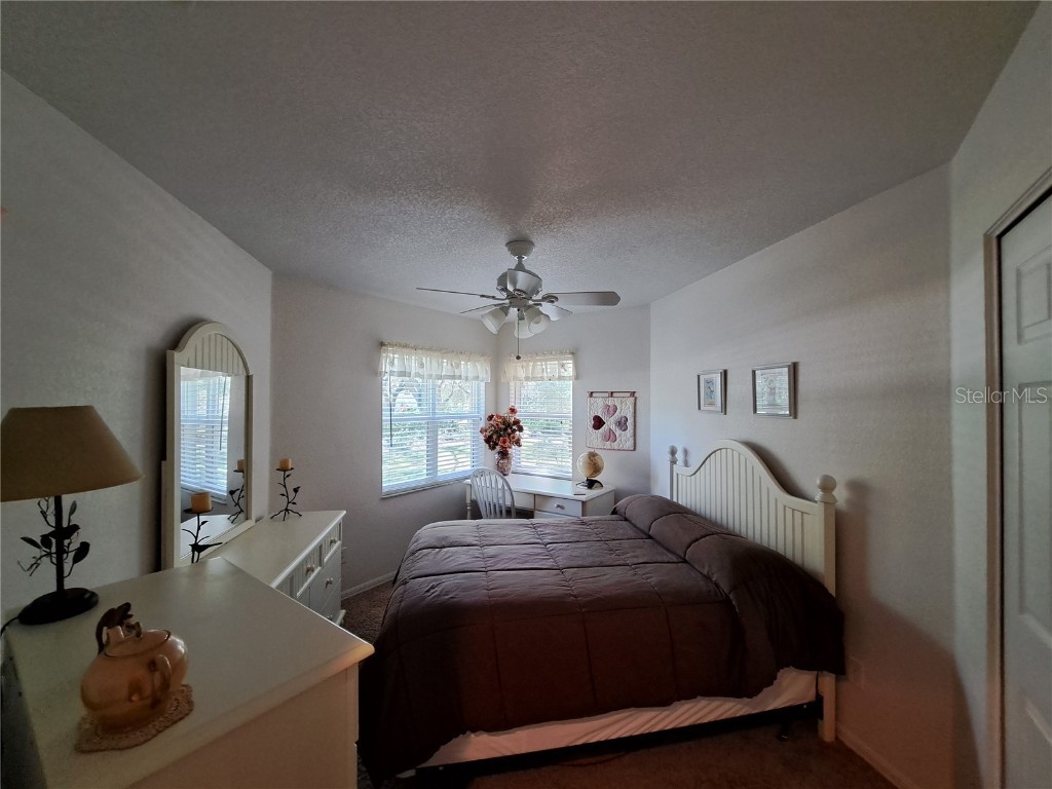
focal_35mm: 13
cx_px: 526
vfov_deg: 89.9
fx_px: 395
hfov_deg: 106.2
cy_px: 394
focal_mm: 1.74
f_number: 2.2
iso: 200
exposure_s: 1/30
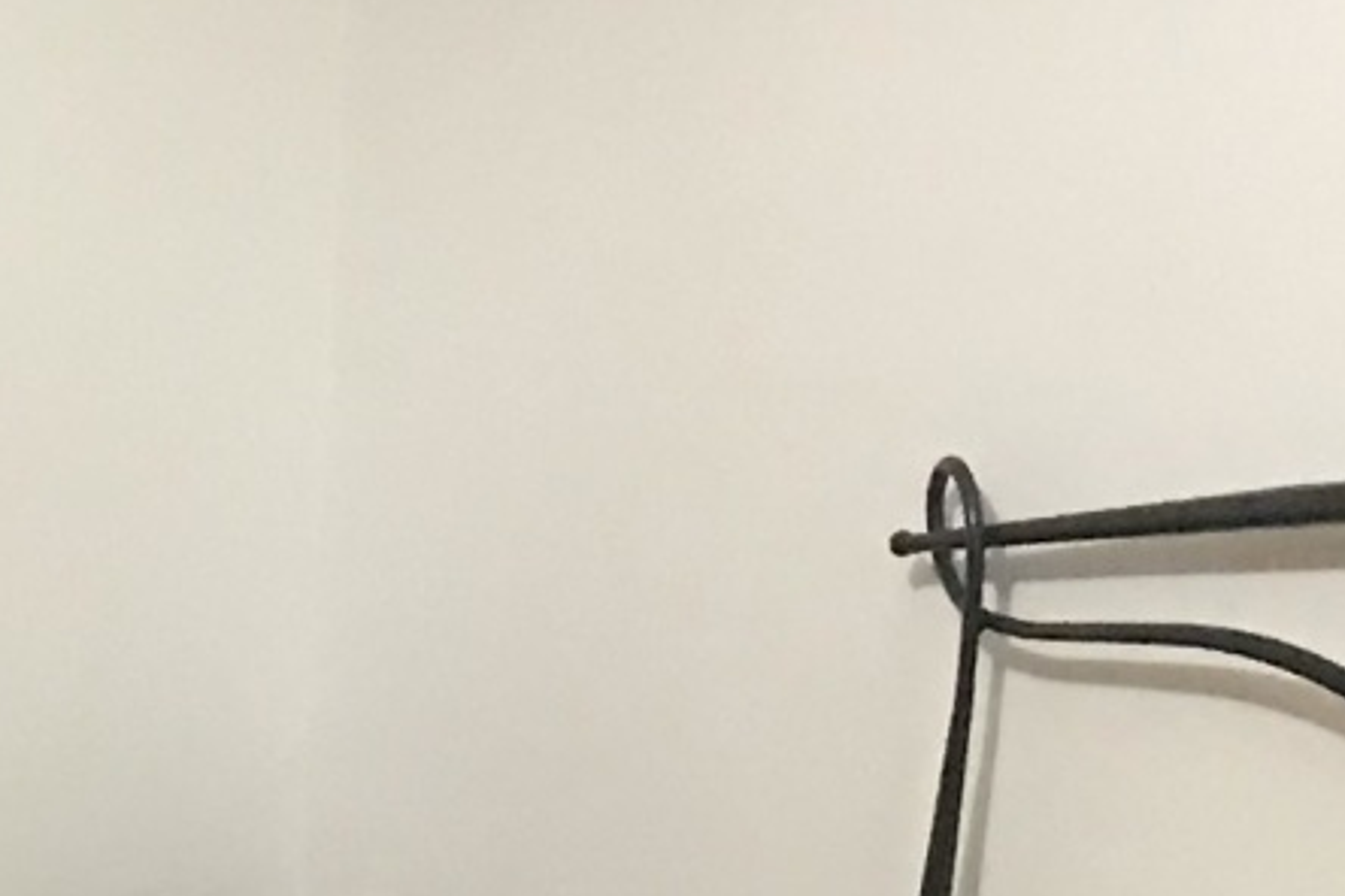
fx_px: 6276
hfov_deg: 12.1
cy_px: 1501
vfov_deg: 7.9
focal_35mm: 168
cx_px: -85
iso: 100
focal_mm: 3.99
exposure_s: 1/13
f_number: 1.8
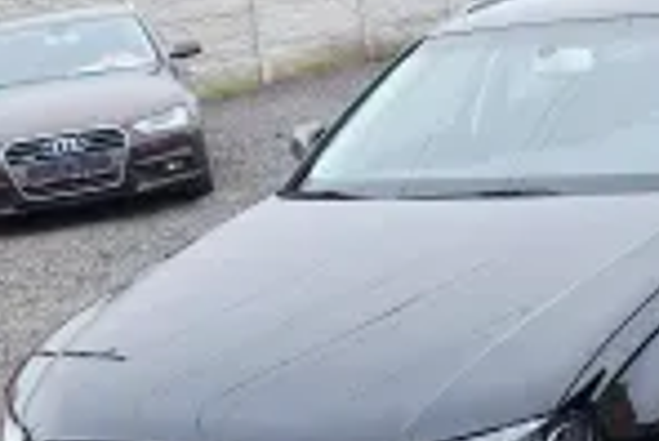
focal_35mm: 58
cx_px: 597
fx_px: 1063
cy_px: 218
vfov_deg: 23.4
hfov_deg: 32.7
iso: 40
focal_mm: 5.54
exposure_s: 1/484
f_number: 1.8
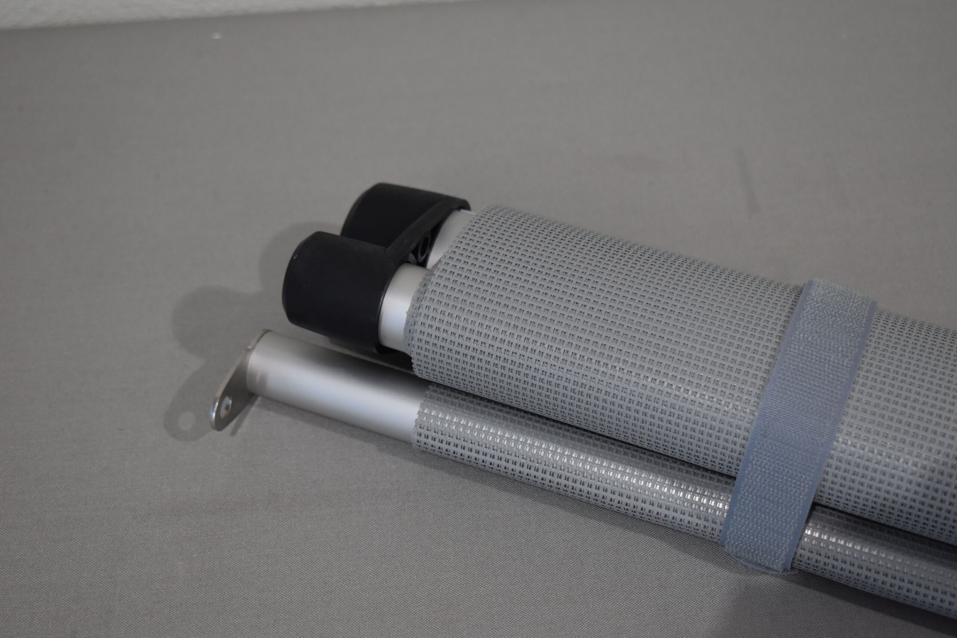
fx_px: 1595
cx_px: 478
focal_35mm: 60
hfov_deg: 33.4
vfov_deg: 22.6
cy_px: 319
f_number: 5
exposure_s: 1/250
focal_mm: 40
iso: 720
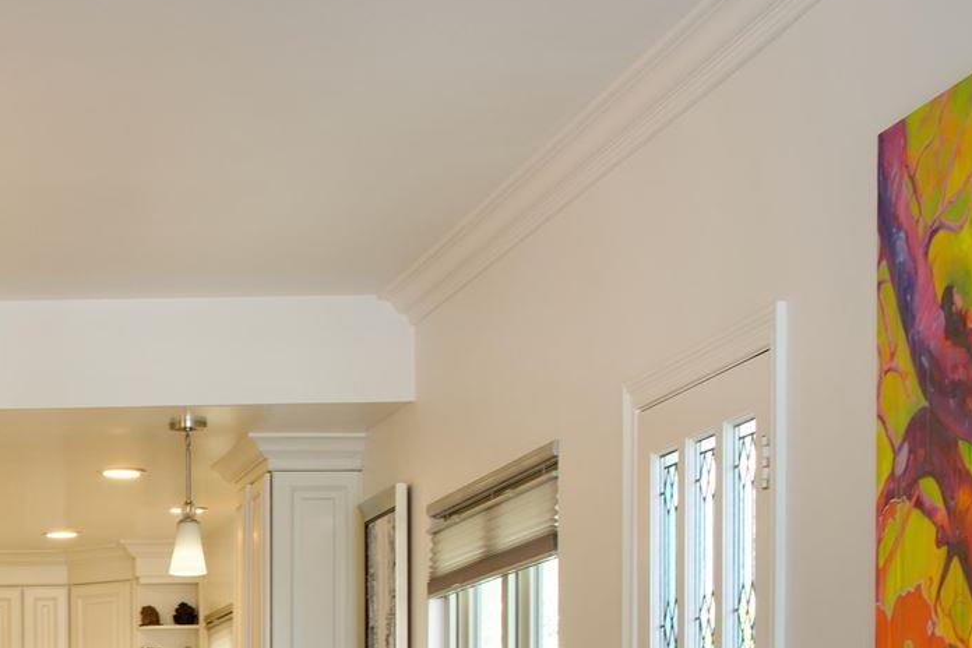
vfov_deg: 12.4
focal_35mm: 106
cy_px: 940
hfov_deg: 18.1
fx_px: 2862
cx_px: -250
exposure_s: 1/3
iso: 100
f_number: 8
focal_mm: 24
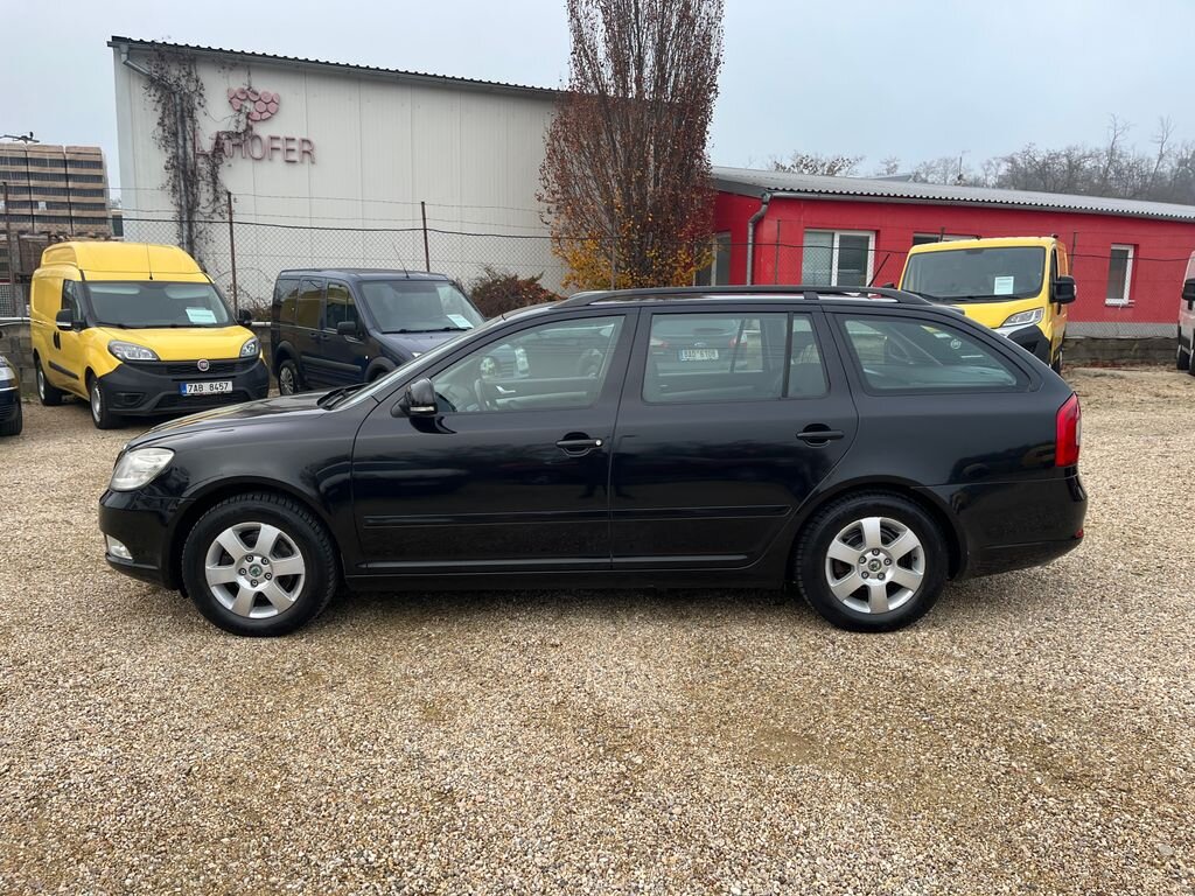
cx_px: 598
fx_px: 898
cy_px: 448
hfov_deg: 67.3
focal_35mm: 26
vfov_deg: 53.1
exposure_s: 1/122
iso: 32
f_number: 1.6
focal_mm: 5.1
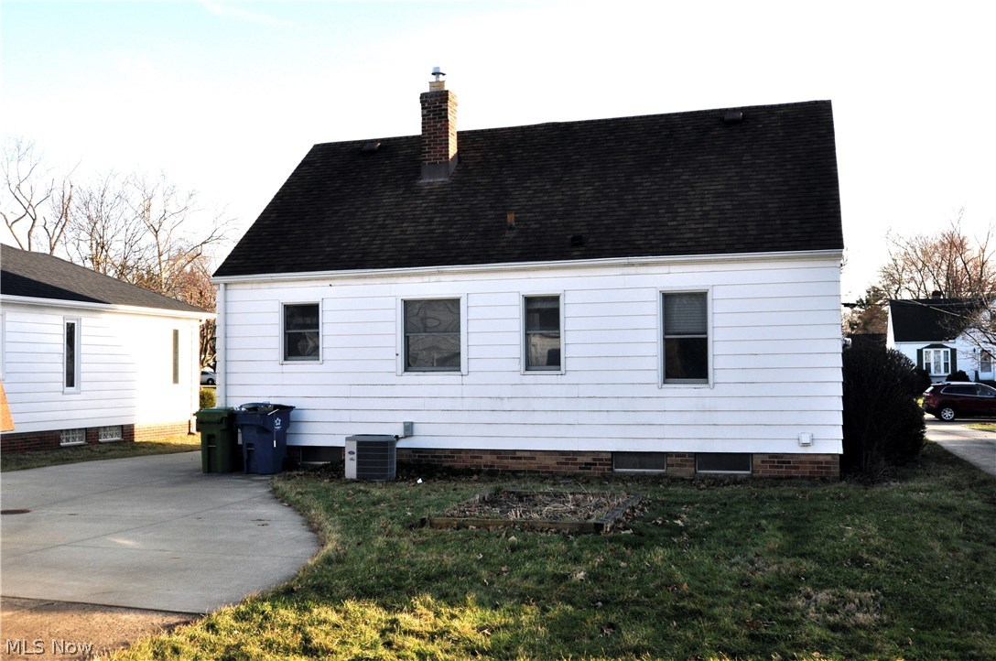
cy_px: 330
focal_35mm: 36
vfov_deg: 36.8
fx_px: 995
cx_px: 498
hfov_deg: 53.2
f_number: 10
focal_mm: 24
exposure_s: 1/250
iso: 400
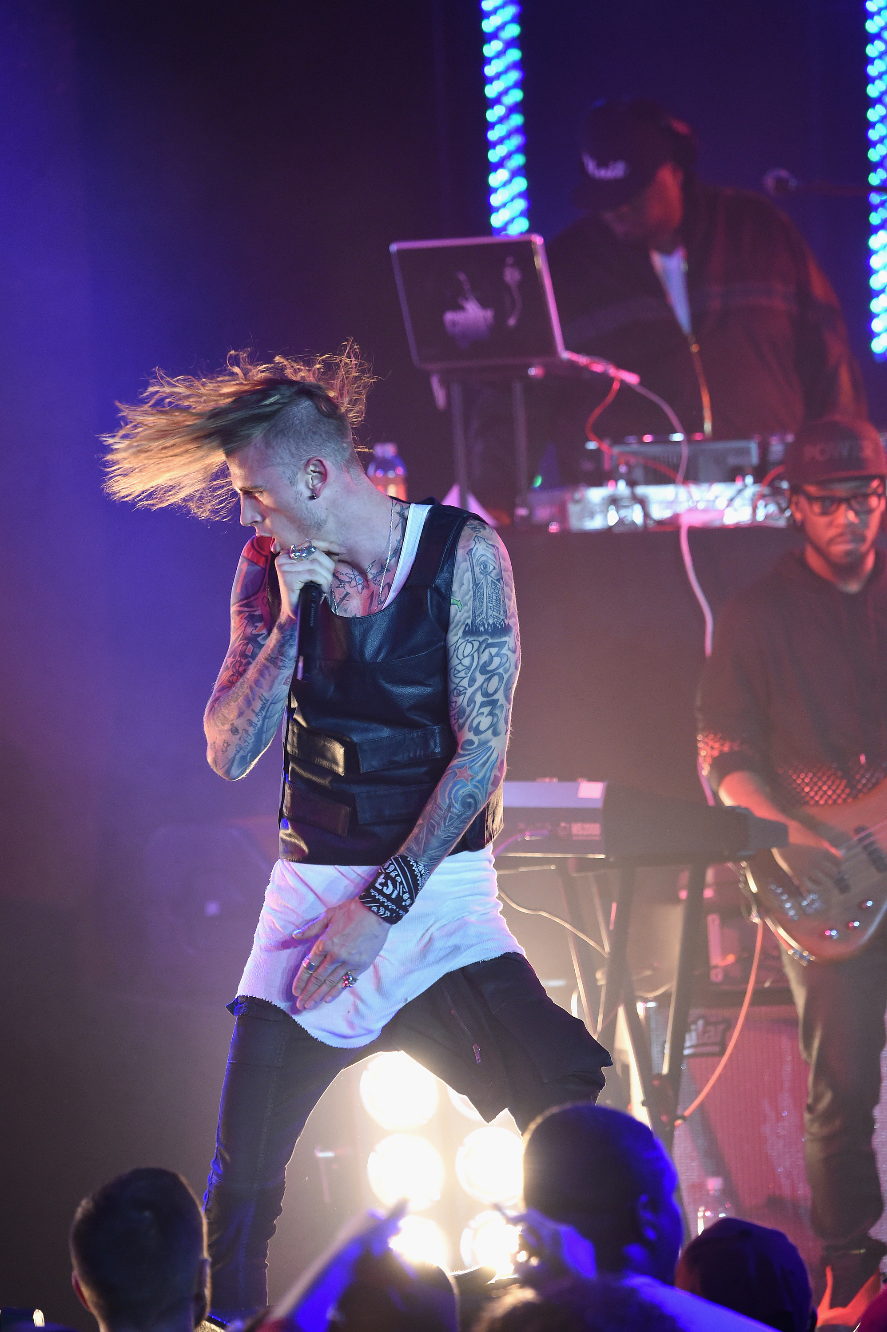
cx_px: 444
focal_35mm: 300
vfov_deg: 6.9
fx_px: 11098
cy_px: 666
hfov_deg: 4.6
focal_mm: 300
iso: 5000
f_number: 5.6
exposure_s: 1/320
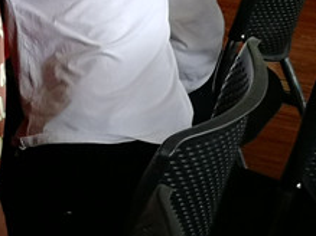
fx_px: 1350
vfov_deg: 9.3
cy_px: -247
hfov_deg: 12.3
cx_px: -237
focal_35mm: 148
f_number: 2.2
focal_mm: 3.95
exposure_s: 1/50
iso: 100
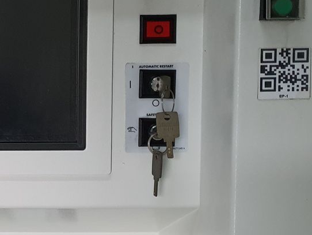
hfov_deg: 19.7
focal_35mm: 87
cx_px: -150
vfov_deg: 17.0
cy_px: 83
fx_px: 784
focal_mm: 4.3
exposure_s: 1/40
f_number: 1.5
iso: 200
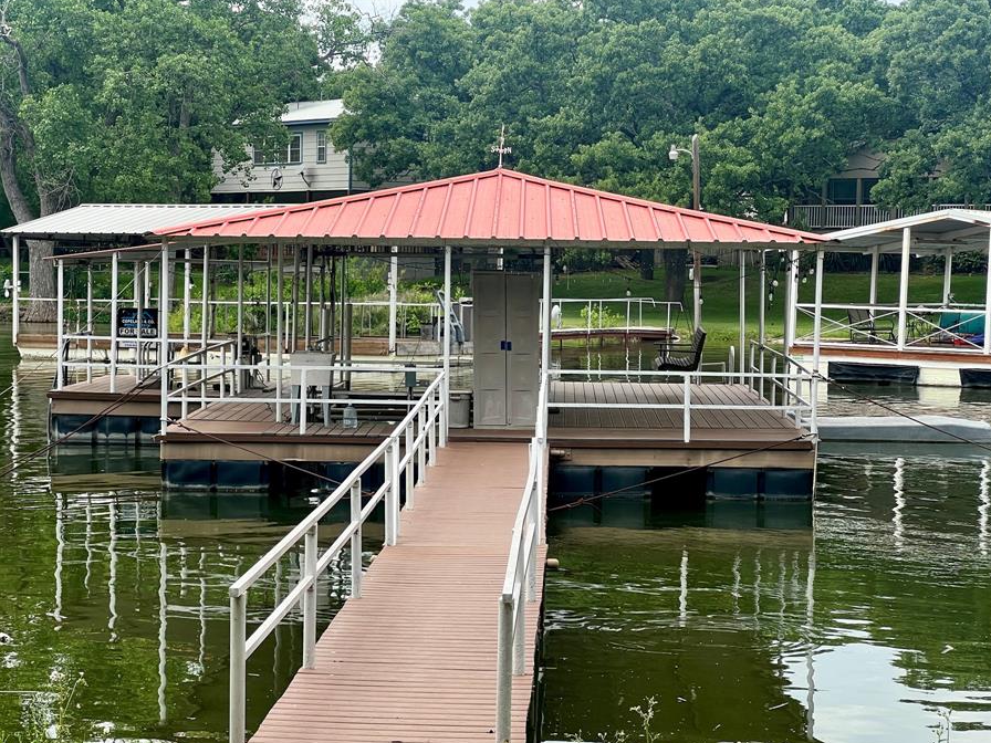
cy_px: 421
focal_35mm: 88
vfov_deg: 16.8
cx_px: 459
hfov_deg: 22.2
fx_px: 2519
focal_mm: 9
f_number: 2.8
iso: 32
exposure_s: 1/371
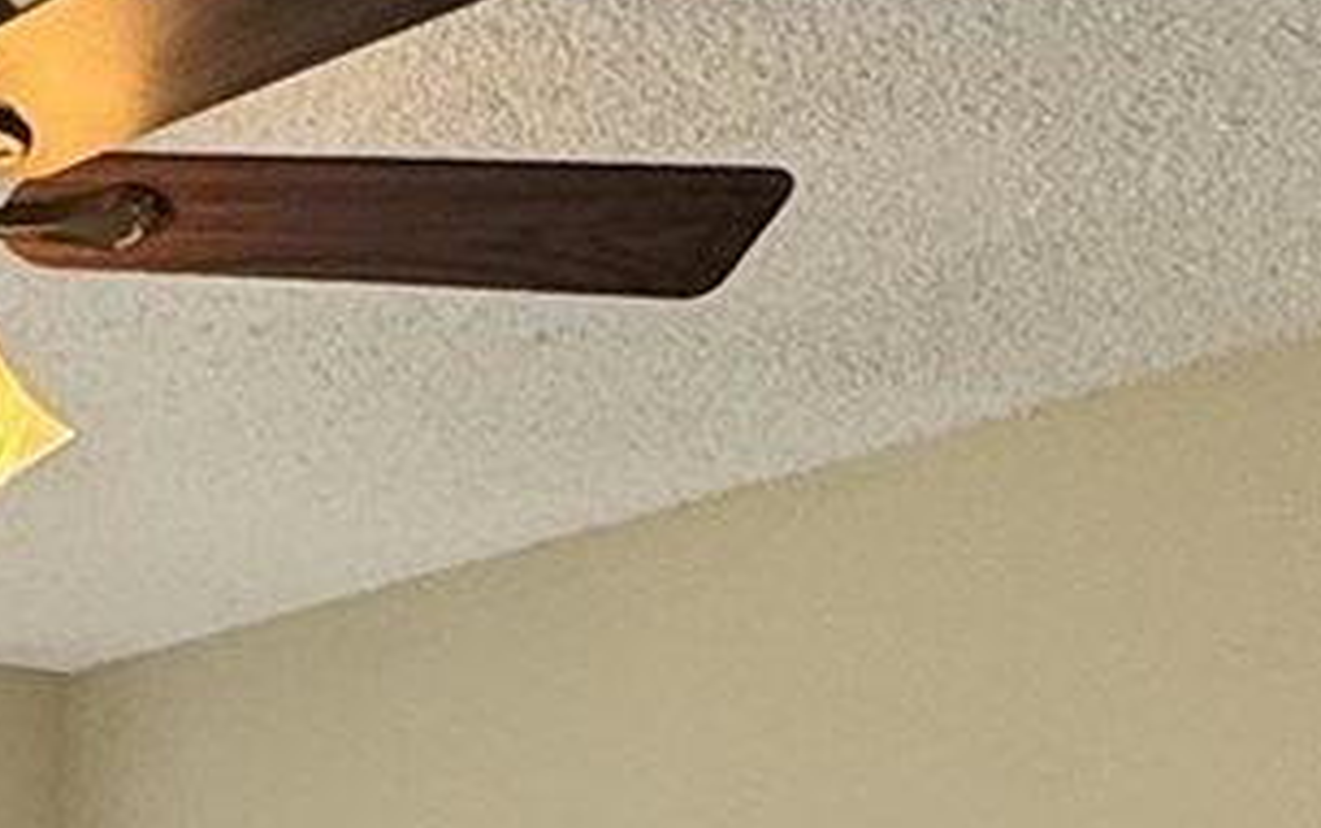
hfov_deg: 17.2
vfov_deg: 10.1
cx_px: -520
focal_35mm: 112
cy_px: 2016
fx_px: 4034
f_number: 2.2
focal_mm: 2.22
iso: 50
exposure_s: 1/120
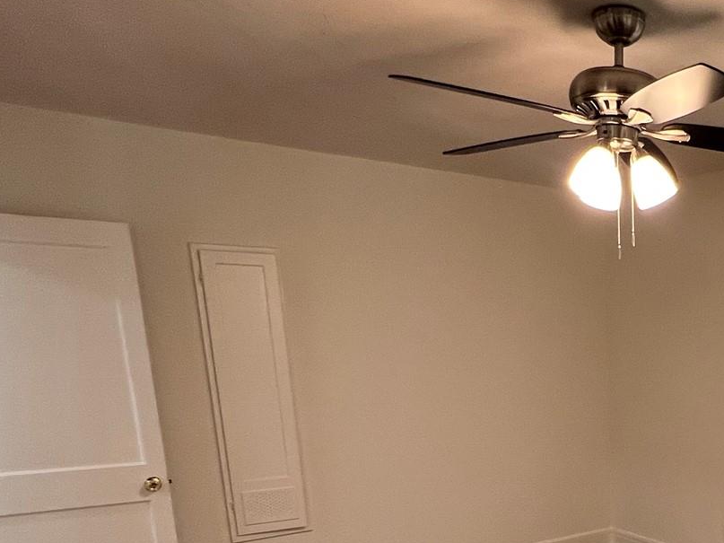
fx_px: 690
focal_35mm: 33
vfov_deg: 39.6
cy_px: 496
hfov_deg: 47.0
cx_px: 711
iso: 125
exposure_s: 1/60
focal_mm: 1.57
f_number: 1.8
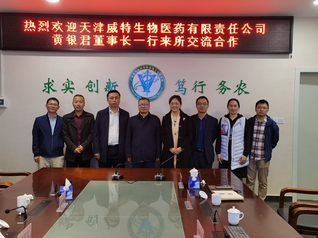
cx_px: 159
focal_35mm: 38
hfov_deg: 49.0
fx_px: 349
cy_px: 119
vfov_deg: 37.7
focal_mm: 6.71
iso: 200
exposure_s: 1/116
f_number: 1.9
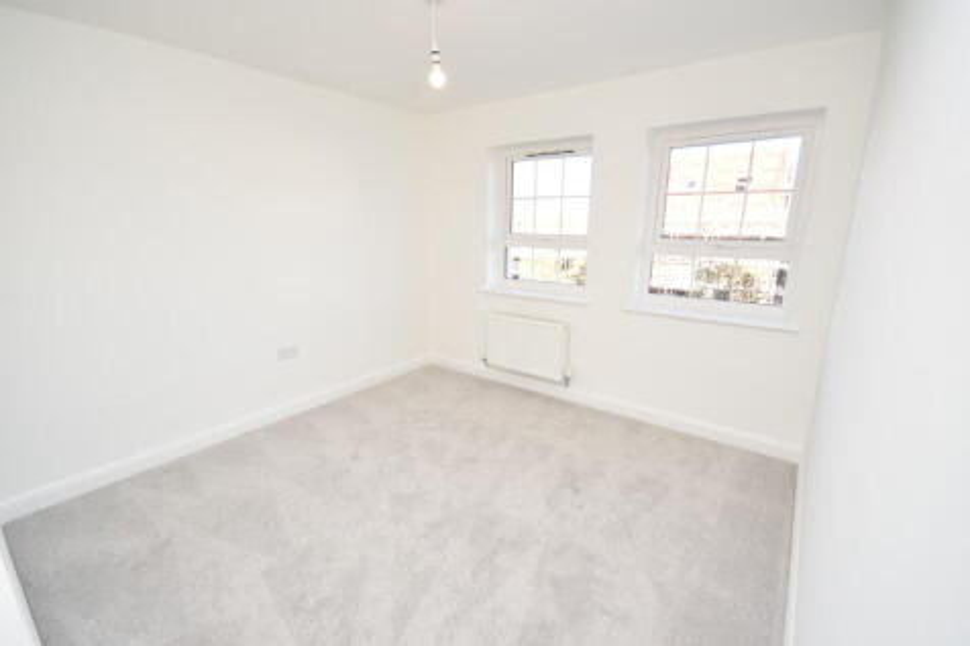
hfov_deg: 100.4
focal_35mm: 15
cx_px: 485
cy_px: 323
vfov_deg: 77.3
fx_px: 404
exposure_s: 1/200
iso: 500
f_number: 5
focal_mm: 10
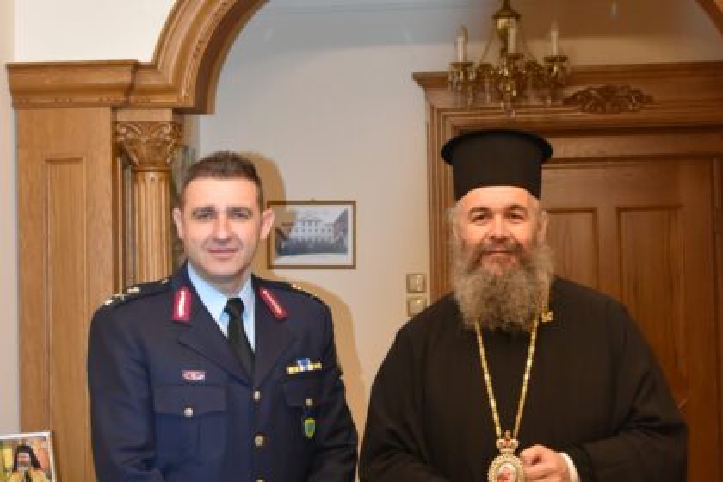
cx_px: 362
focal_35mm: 45
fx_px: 904
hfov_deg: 43.6
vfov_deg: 29.9
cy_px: 241
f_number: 4.2
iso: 1400
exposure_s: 1/60
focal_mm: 30
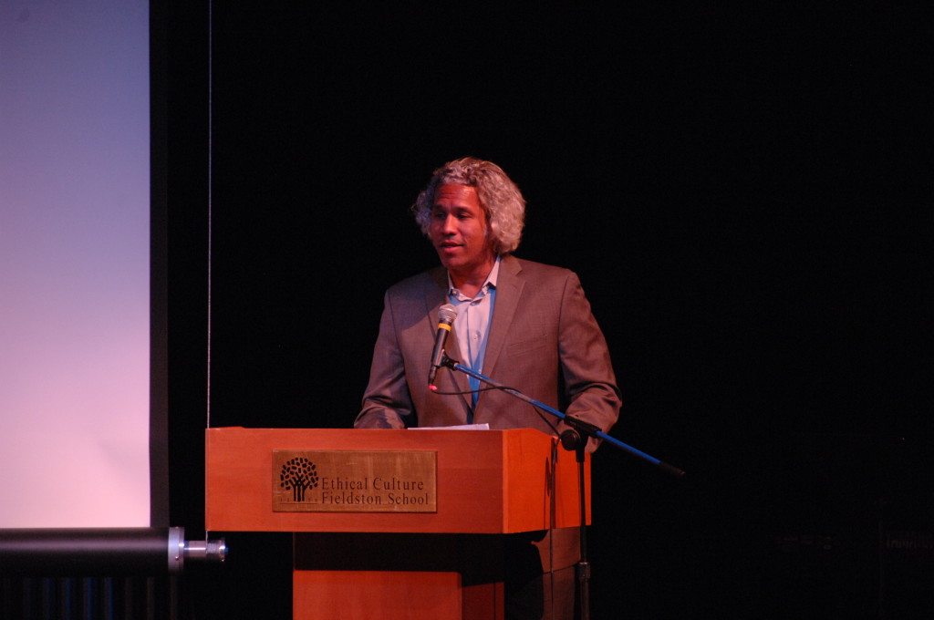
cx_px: 467
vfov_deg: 4.6
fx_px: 7773
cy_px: 310
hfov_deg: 6.9
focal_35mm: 300
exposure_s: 1/15
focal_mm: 200
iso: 800
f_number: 5.6
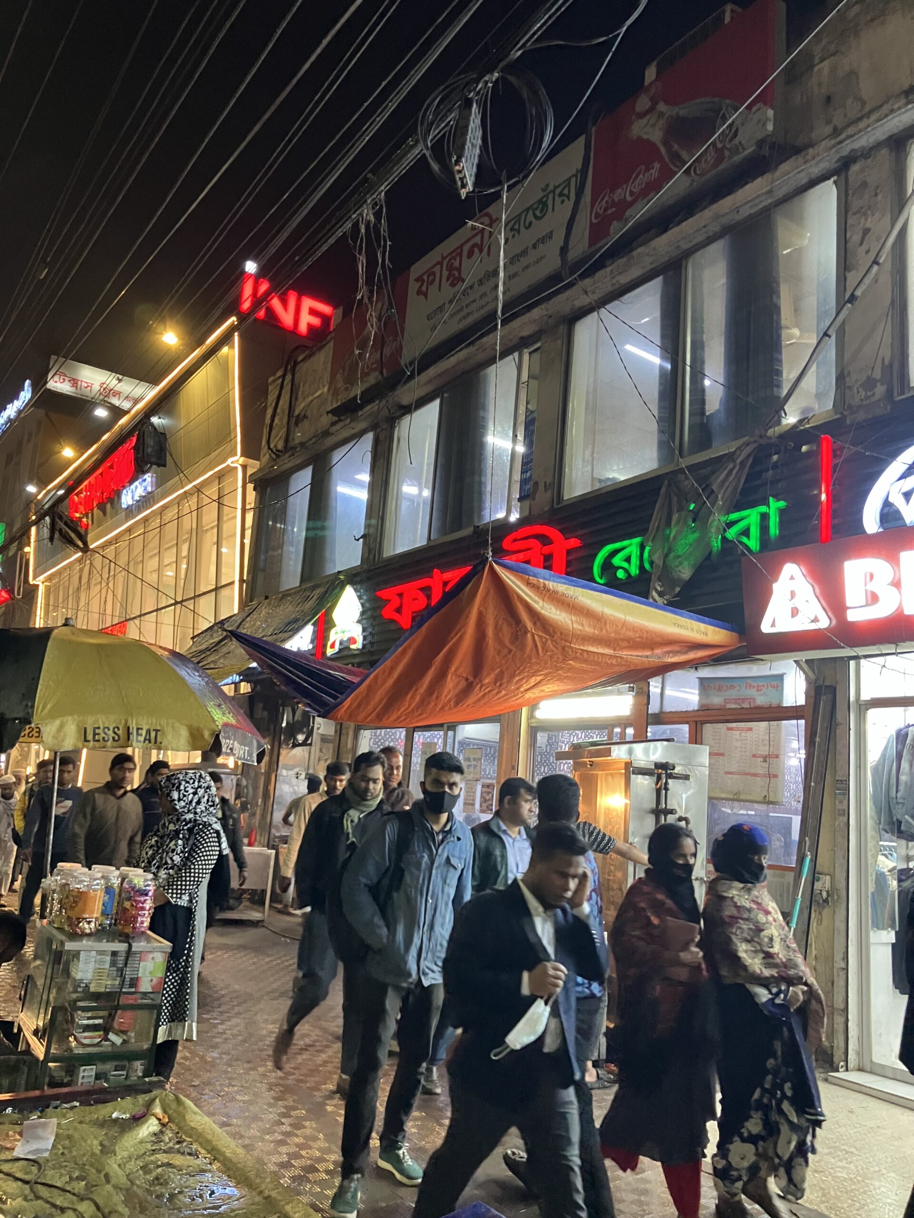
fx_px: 986
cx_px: 457
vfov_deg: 63.4
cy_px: 609
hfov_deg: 49.7
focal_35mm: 28
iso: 250
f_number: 1.8
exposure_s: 1/33
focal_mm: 3.99
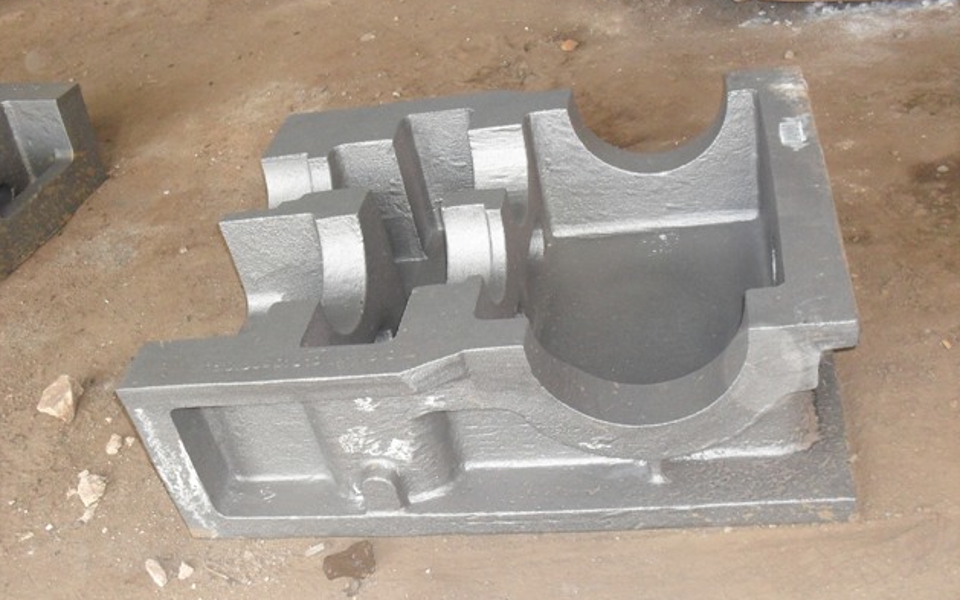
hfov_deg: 48.2
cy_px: 347
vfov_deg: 31.2
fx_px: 1073
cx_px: 475
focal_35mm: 41
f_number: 2.8
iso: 160
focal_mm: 6.3
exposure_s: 1/45
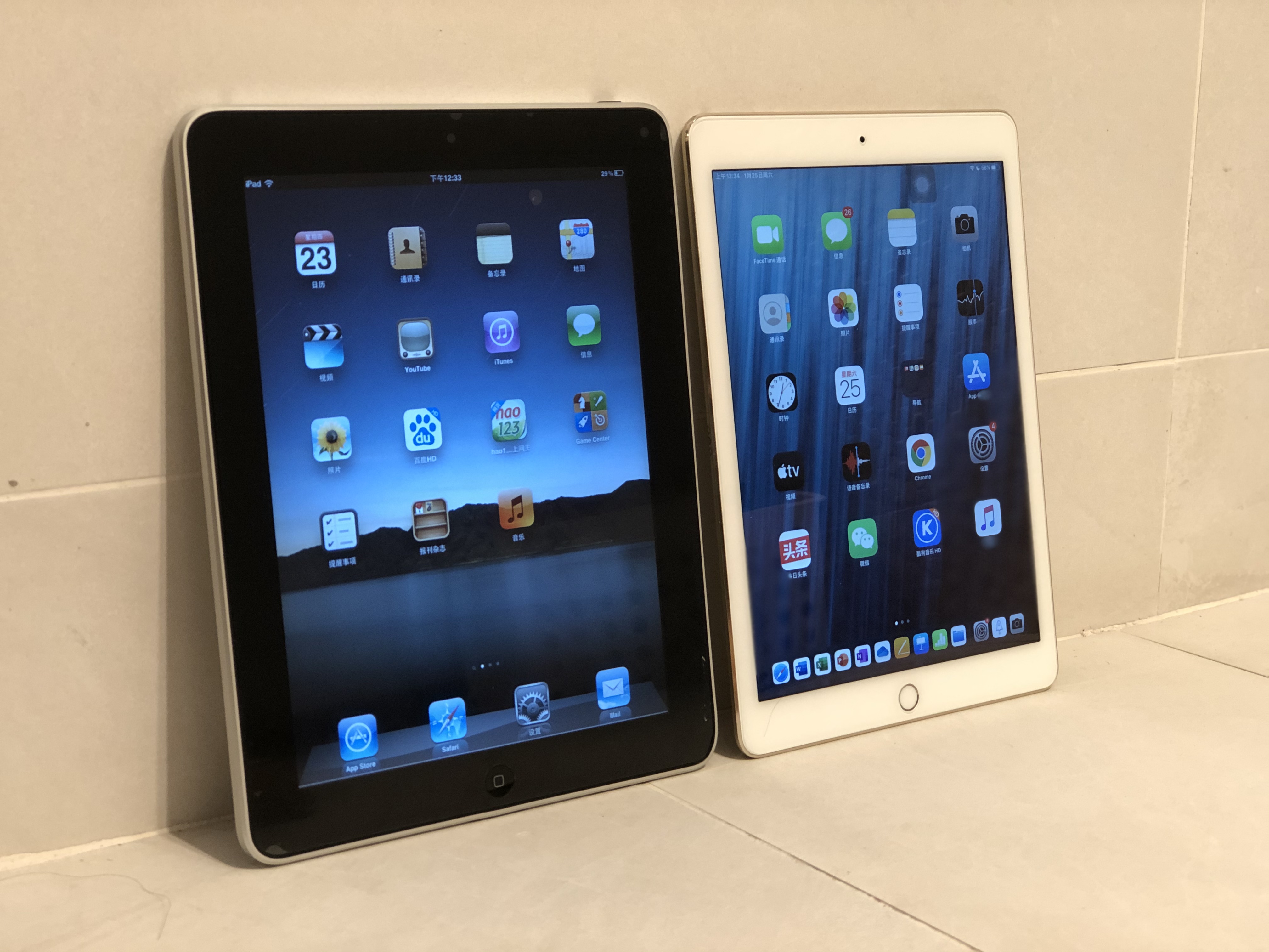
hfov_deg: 33.8
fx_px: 2090
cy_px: 476
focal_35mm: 57
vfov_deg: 25.7
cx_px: 634
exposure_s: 1/33
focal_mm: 6.6
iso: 125
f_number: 2.8
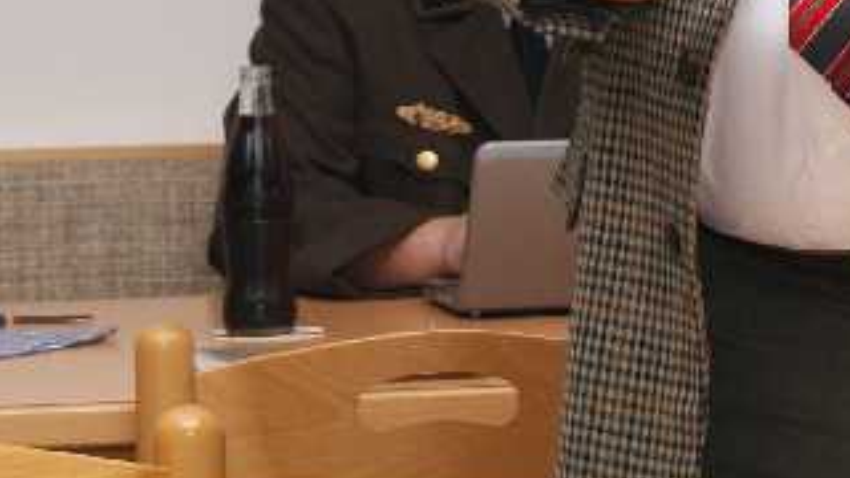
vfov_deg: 6.0
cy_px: -252
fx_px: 4506
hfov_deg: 10.7
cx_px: 813
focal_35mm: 200
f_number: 5.6
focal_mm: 35
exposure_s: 1/60
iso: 400
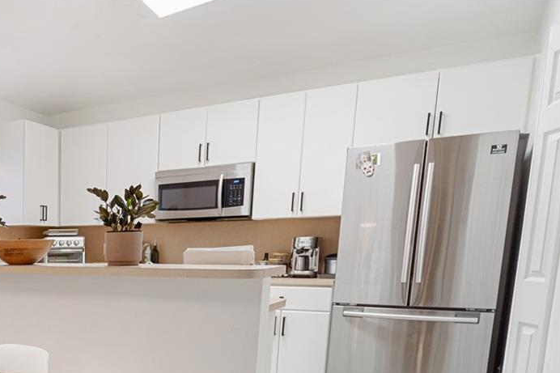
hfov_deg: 42.3
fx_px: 575
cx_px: -38
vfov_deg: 34.0
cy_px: 335
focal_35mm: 37
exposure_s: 1/30
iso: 250
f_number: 4
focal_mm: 16
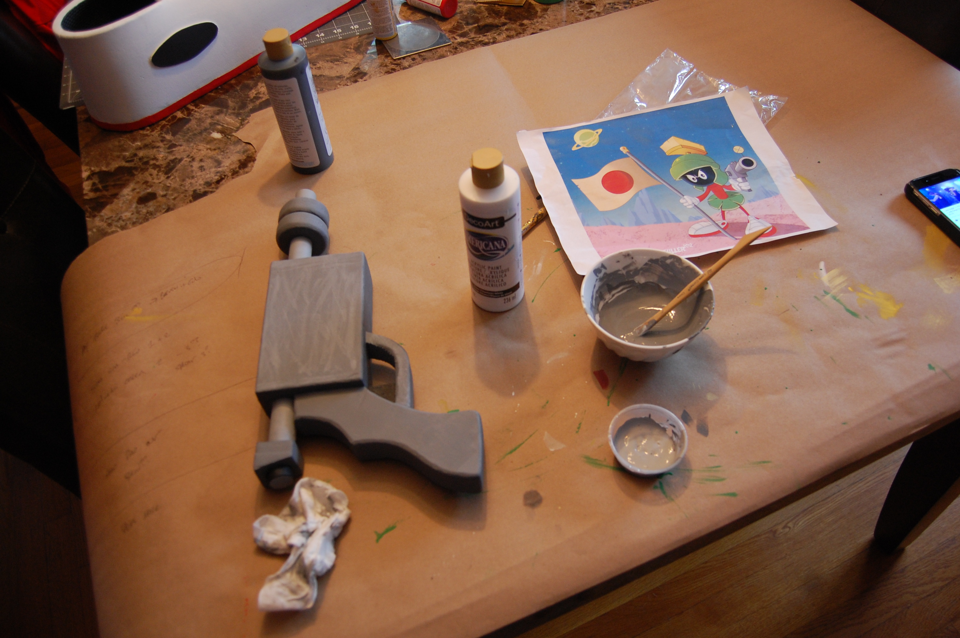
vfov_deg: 47.8
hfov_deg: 67.4
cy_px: 319
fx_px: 719
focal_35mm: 27
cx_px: 480
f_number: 3.5
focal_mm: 18
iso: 640
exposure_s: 1/30
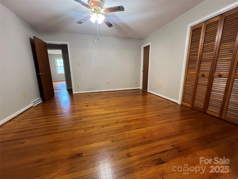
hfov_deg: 106.2
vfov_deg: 89.9
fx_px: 89
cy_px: 90
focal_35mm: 13
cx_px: 119
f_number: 1.8
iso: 320
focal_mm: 1.57
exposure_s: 1/60
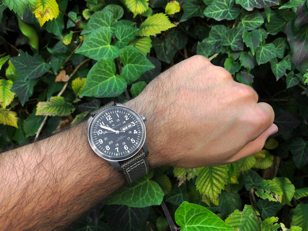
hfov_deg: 63.4
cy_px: 116
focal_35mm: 28
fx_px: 249
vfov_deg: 49.7
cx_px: 154
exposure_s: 1/100
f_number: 1.8
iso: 32
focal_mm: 4
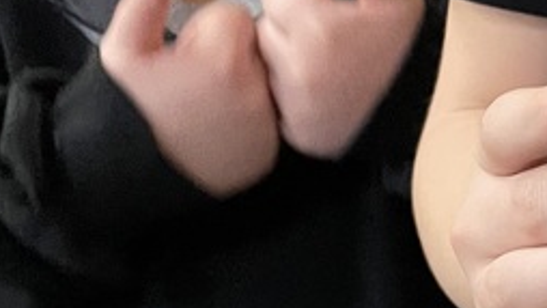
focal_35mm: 114
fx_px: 1654
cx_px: 797
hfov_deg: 17.1
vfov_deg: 10.6
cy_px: 108
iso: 500
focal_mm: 4.2
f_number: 1.6
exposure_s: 1/40
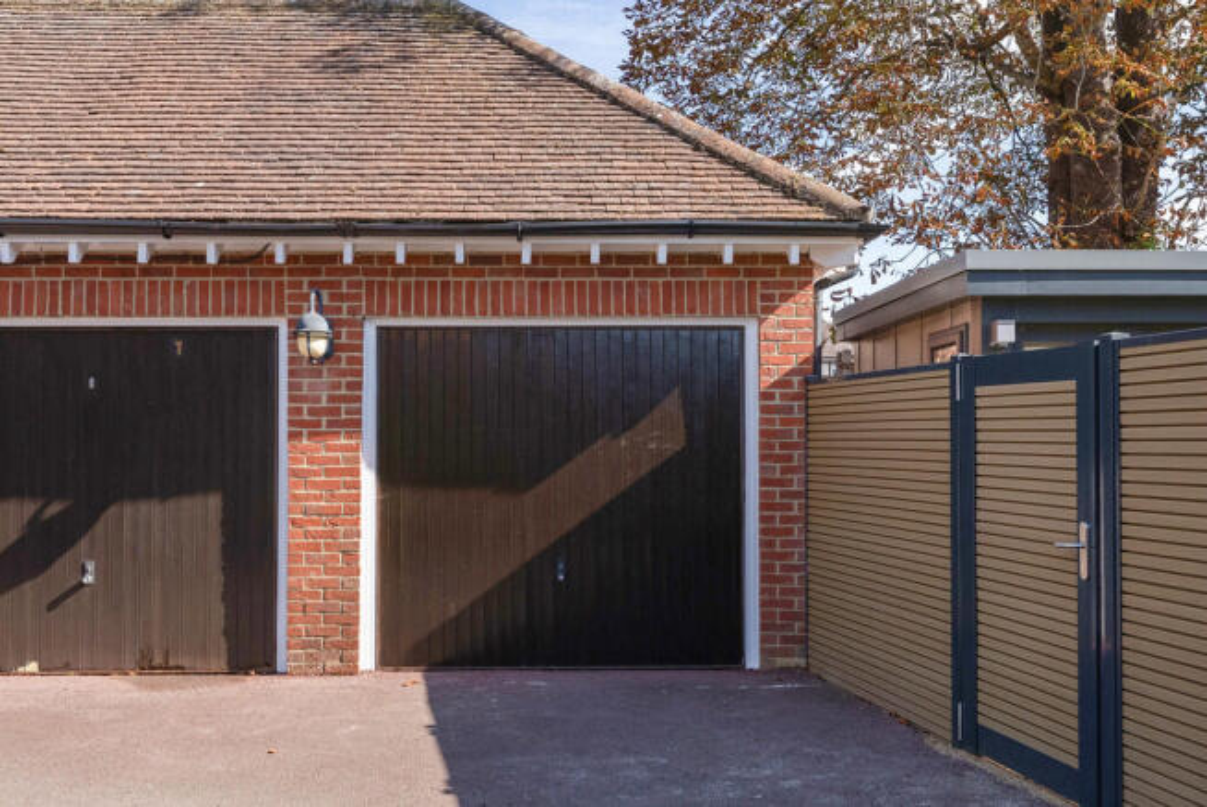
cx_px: 604
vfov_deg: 37.9
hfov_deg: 54.4
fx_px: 1174
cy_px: 404
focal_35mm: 35
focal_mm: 35
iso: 2000
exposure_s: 1/2000
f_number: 7.1
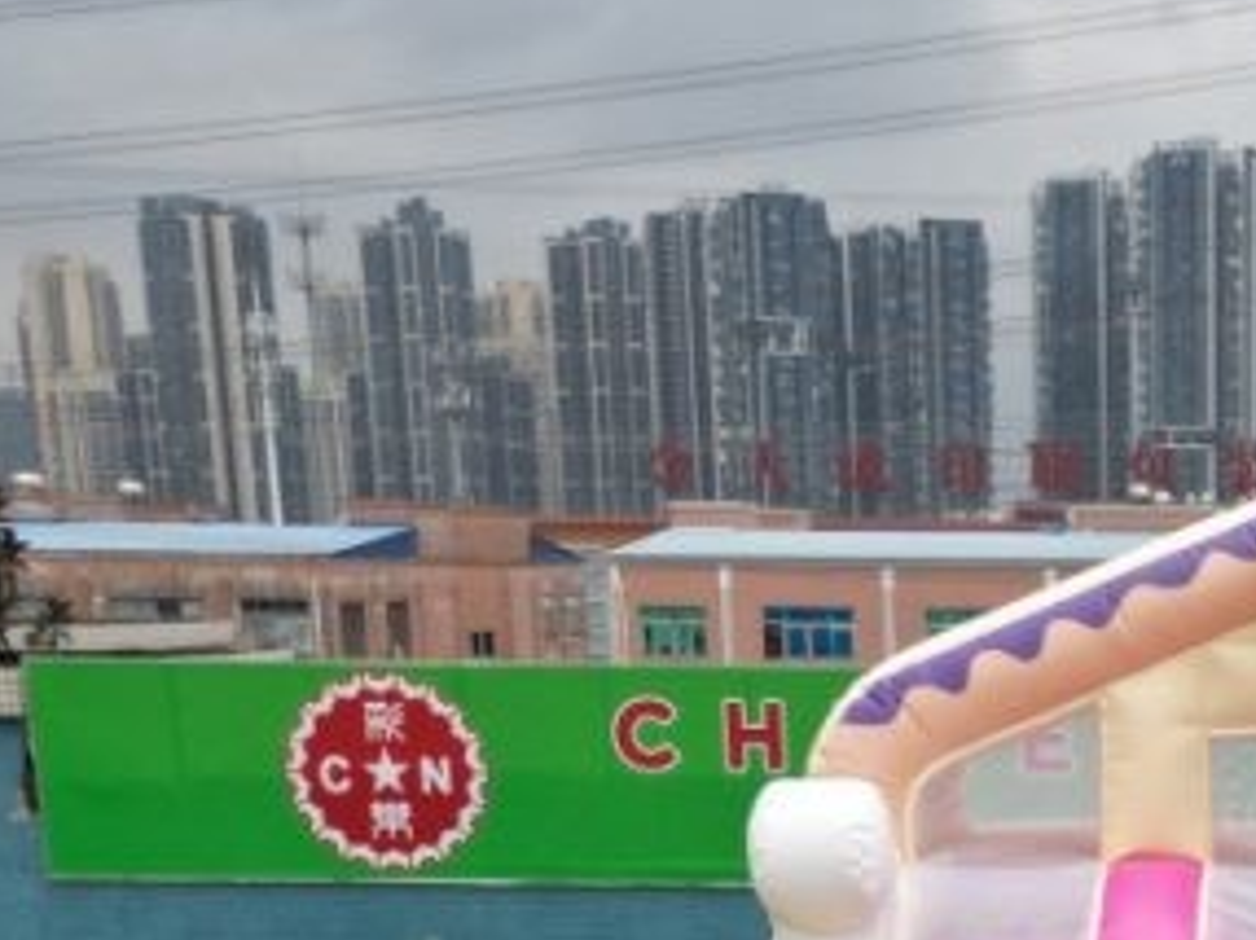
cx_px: 1282
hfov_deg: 21.9
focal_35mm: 86
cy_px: 1546
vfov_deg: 15.4
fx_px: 3118
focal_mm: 6.72
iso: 110
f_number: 1.7
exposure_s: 1/1500
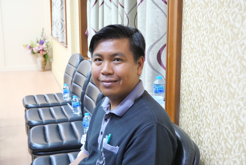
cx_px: 123
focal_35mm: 51
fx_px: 349
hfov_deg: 38.9
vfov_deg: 26.5
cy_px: 82
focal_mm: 25
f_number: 4.5
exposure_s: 1/13
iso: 3200
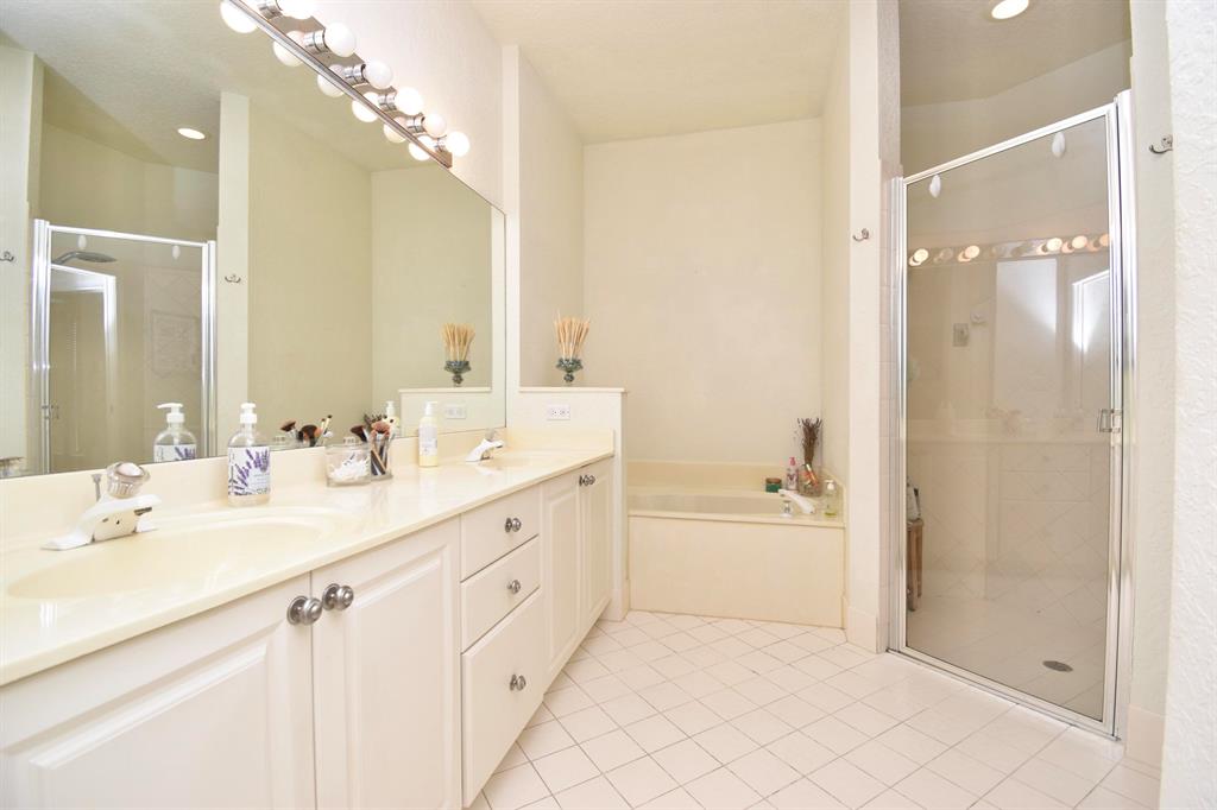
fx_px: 507
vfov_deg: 77.3
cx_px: 608
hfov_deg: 100.4
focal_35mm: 15
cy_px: 405
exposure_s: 1/60
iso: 400
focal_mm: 10
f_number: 5.6
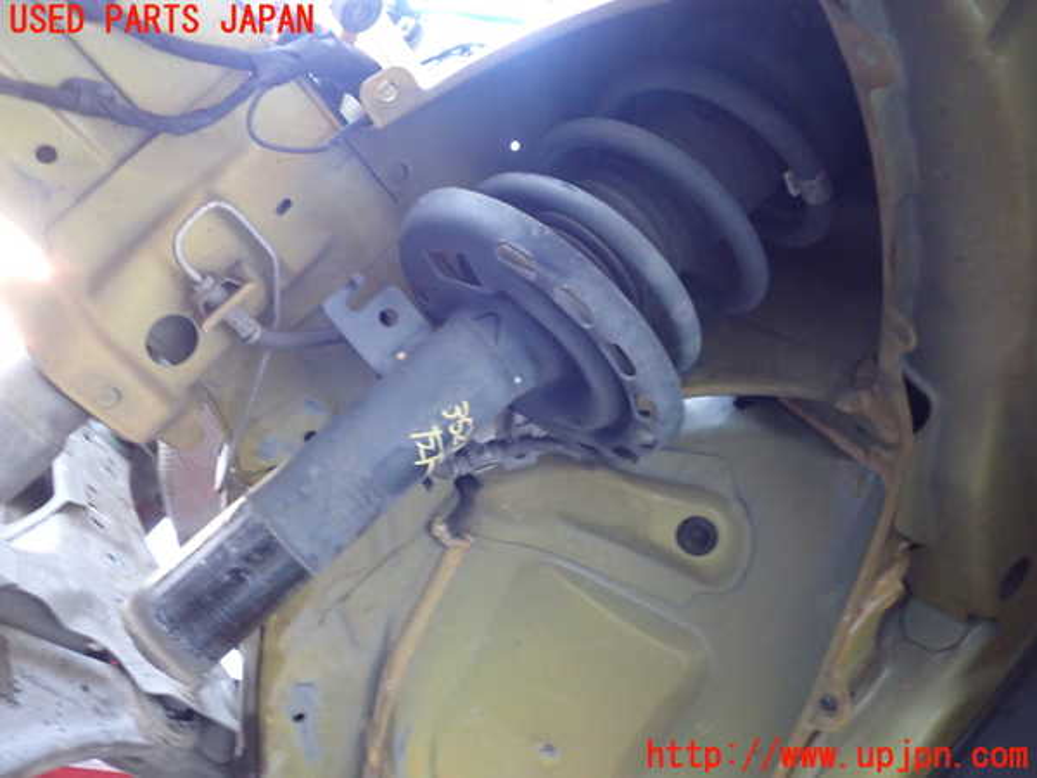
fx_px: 899
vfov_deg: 46.8
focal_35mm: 30
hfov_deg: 60.0
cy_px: 389
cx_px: 518
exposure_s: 1/30
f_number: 2.3
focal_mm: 5.4
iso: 800
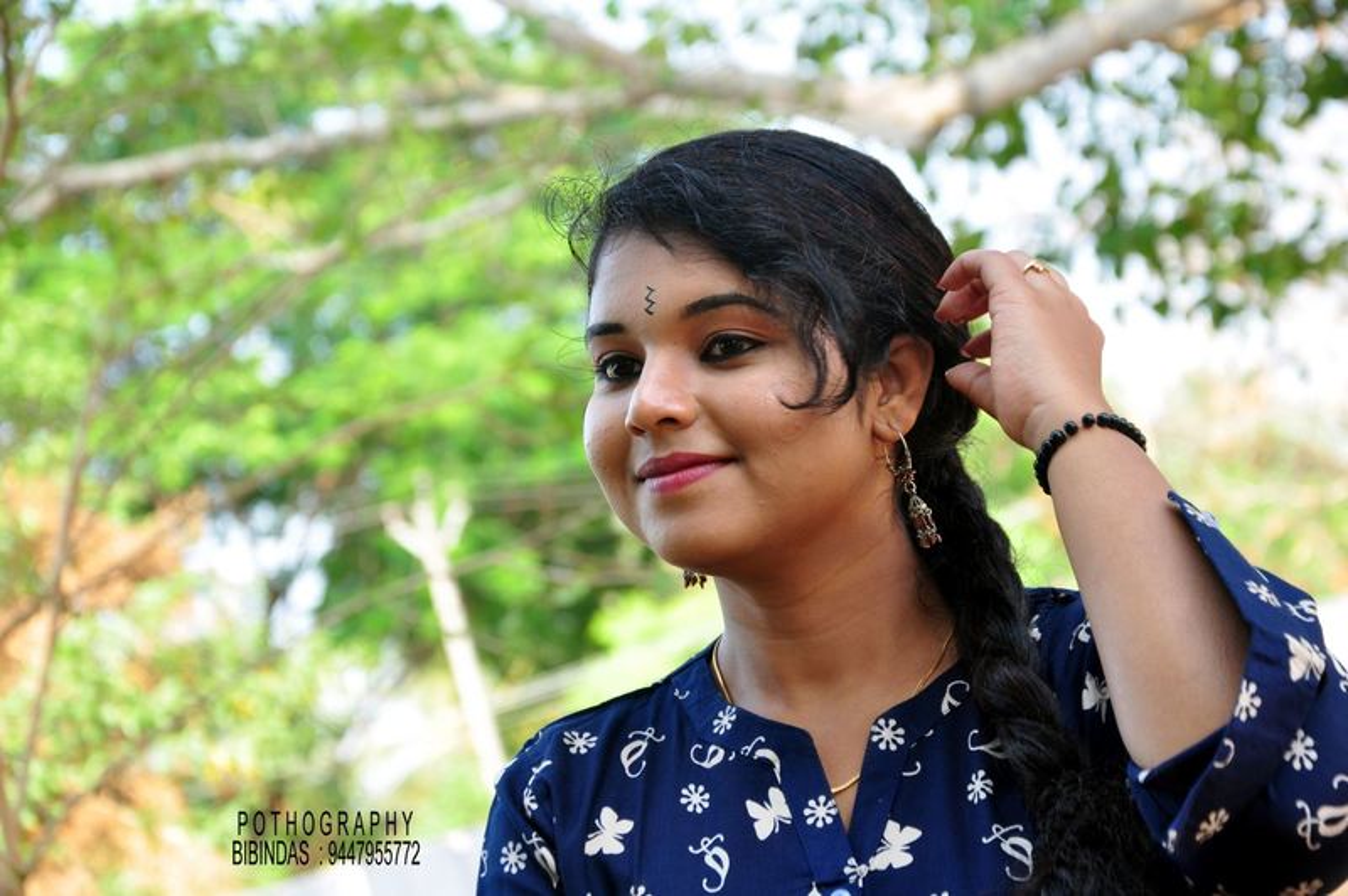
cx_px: 674
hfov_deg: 19.5
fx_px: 3928
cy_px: 448
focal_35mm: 105
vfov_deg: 13.0
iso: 200
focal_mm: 70
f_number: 5.3
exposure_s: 1/80
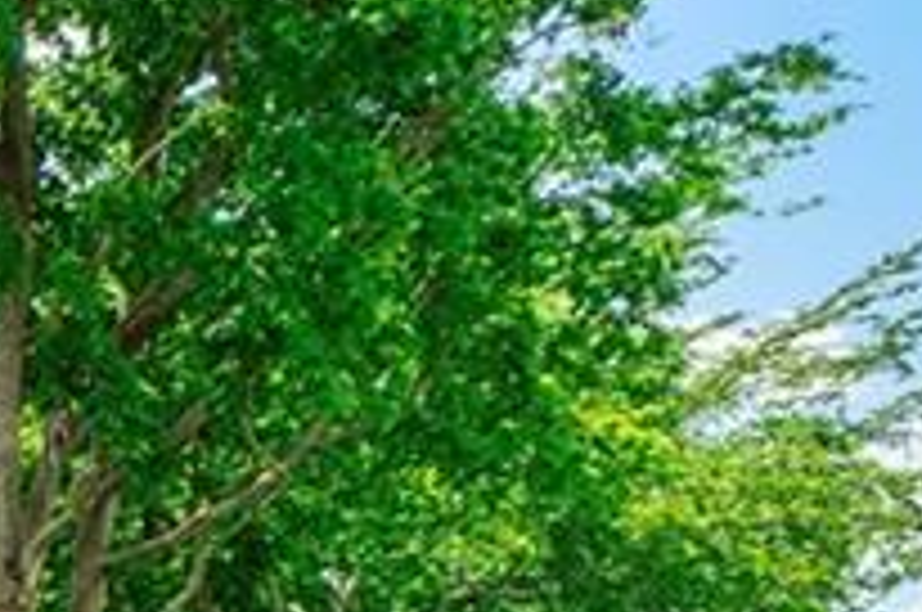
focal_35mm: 75
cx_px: -1331
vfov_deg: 16.1
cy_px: 992
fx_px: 1918
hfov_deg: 14.8
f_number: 11
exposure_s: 1/200
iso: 100
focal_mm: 10
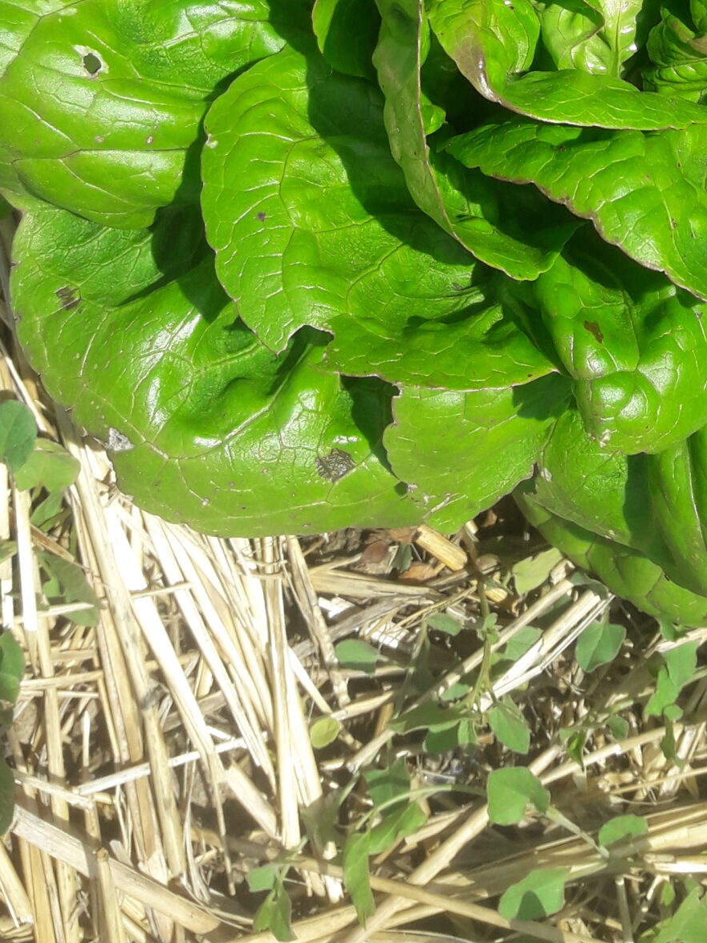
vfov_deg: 28.9
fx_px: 1661
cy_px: -71
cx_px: 564
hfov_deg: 23.7
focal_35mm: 61
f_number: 1.9
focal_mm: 3.7
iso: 40
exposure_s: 1/1160
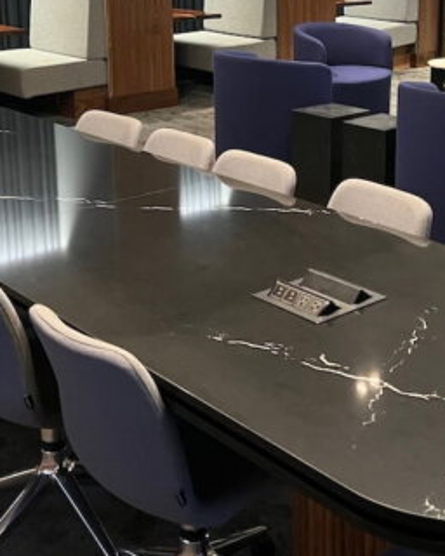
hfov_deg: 24.8
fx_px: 1004
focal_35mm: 61
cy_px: 106
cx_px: 302
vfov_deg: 30.2
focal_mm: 5.7
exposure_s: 1/40
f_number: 1.5
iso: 500
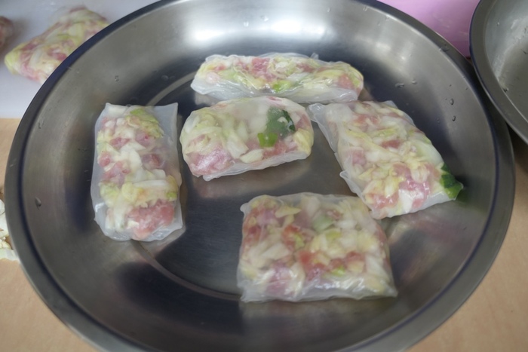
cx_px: 264
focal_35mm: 24
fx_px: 352
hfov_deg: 73.7
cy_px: 176
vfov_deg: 53.2
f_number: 1.4
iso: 125
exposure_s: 1/80
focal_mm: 8.8
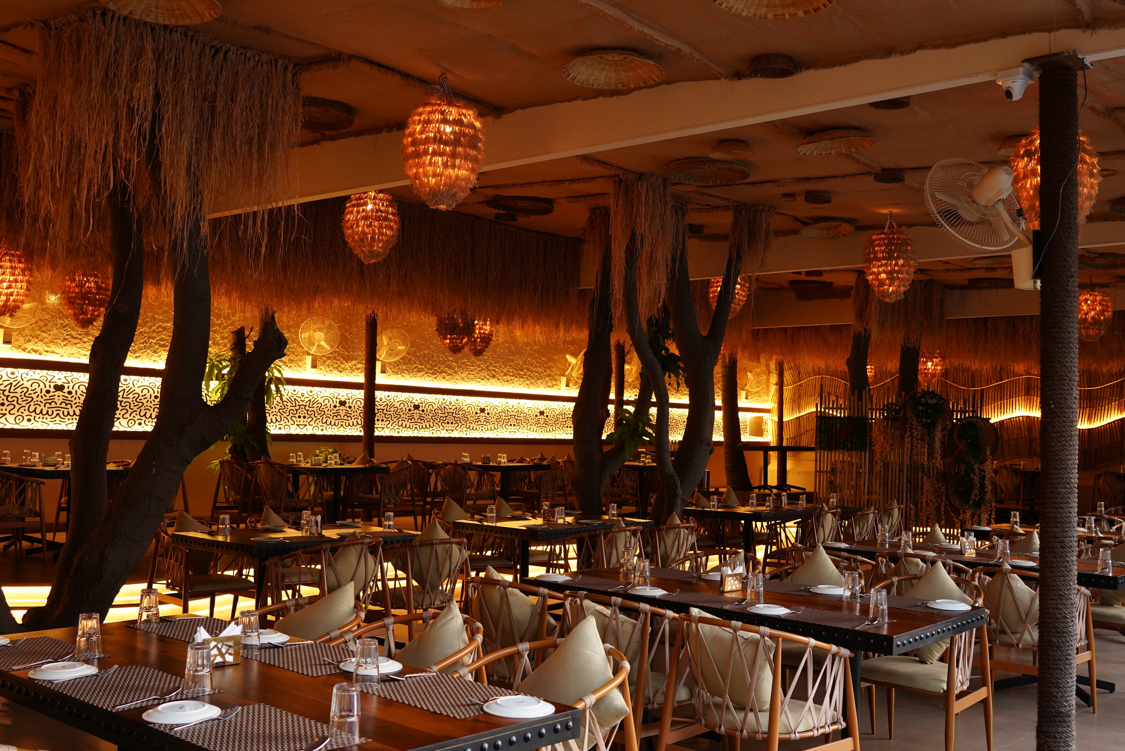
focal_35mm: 37
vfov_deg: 35.9
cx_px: 559
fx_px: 1156
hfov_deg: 51.9
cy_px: 396
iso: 800
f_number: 4
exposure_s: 1/30
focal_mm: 24
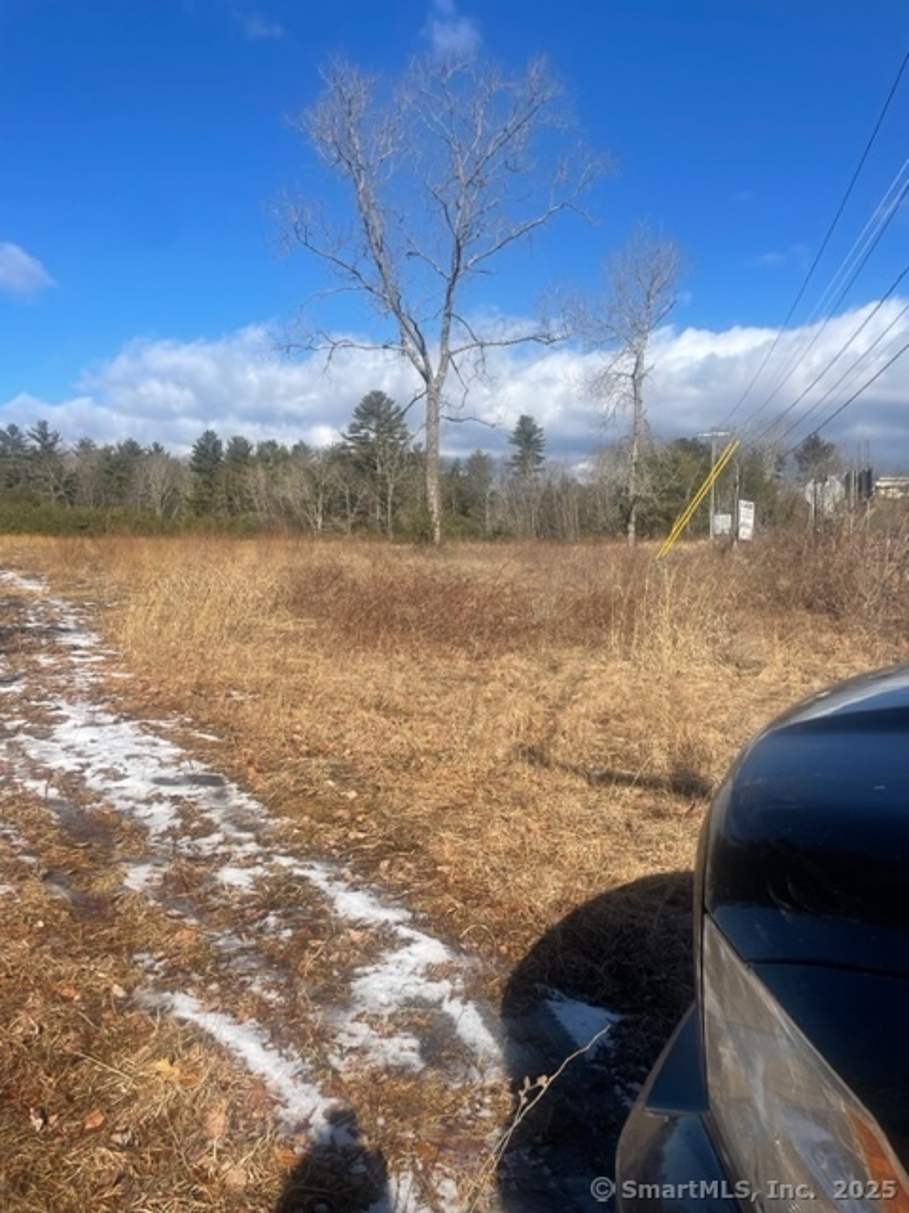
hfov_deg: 53.1
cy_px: 606
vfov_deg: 67.3
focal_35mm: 26
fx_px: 910
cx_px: 454
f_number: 1.6
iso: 32
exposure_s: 1/4292
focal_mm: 4.2
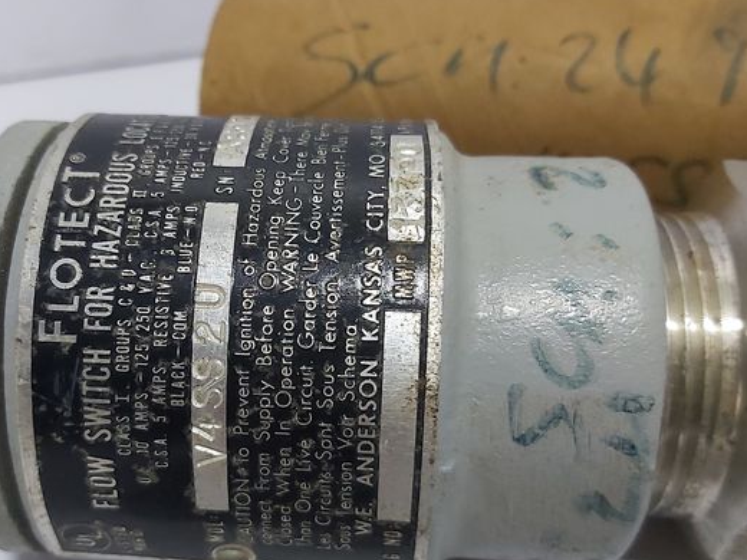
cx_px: 272
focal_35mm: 40
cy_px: 330
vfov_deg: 35.9
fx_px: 863
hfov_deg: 46.3
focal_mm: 3.92
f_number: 1.7
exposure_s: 1/50
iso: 250
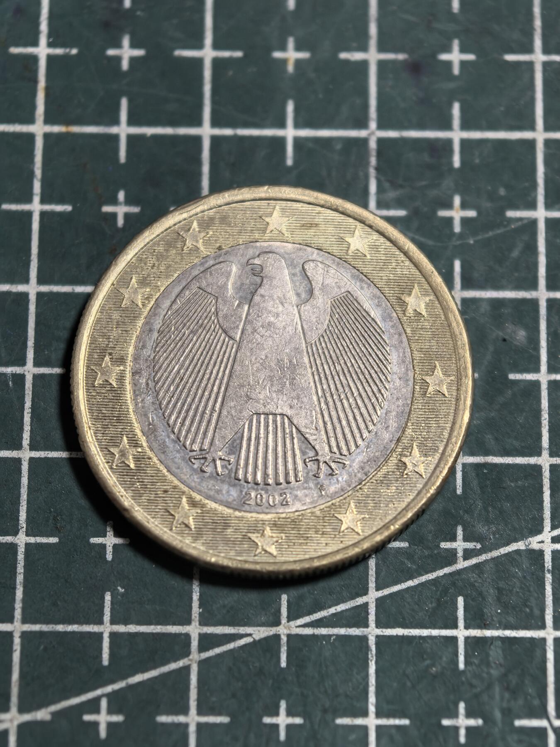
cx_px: 280
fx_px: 2049
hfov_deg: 15.6
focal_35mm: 95
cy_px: 374
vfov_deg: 20.7
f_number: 2.1
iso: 500
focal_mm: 15
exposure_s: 1/100
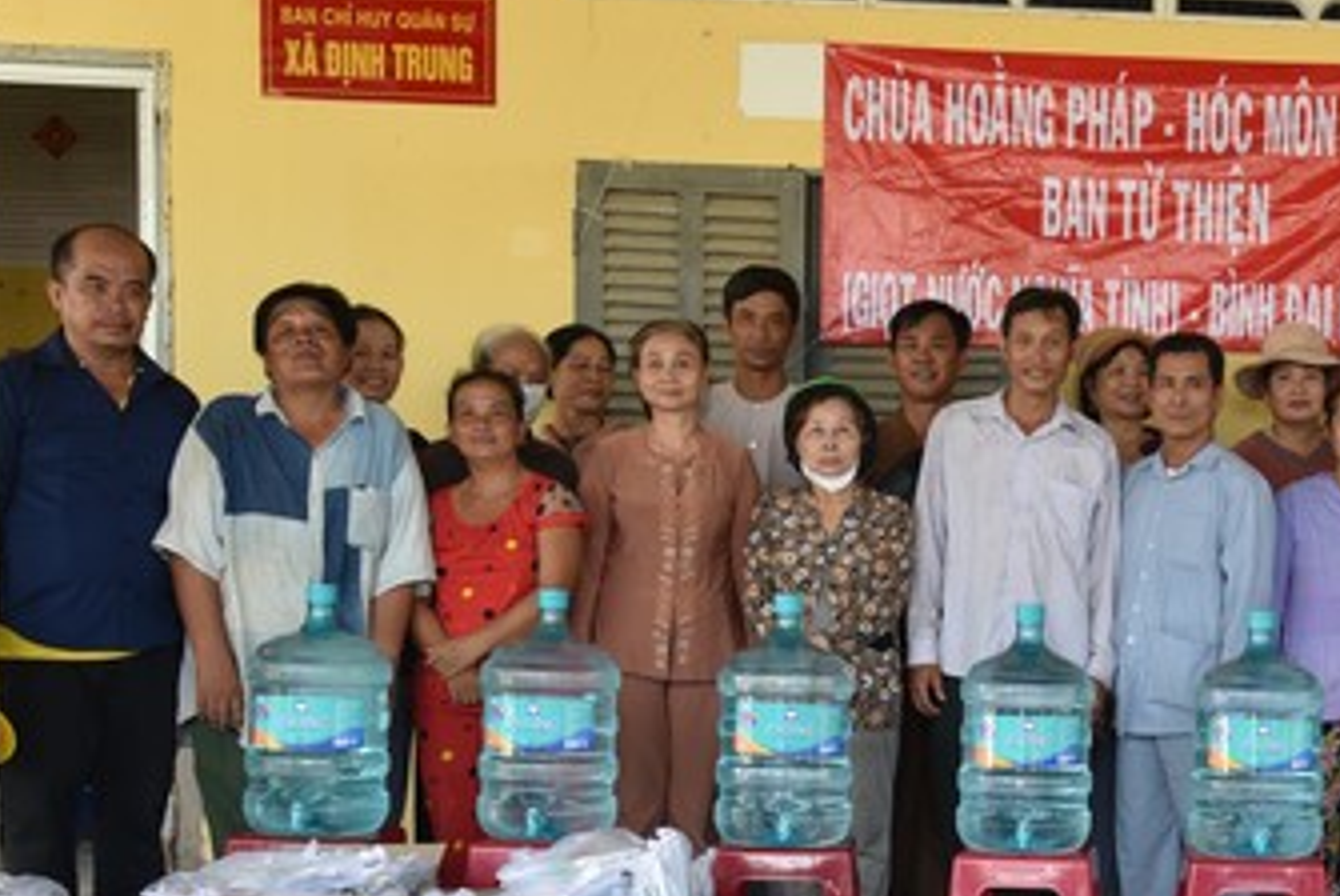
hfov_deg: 29.2
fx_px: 2459
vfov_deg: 20.5
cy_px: 676
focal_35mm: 66
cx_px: 1216
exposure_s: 1/80
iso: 400
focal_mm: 34
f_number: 4.5
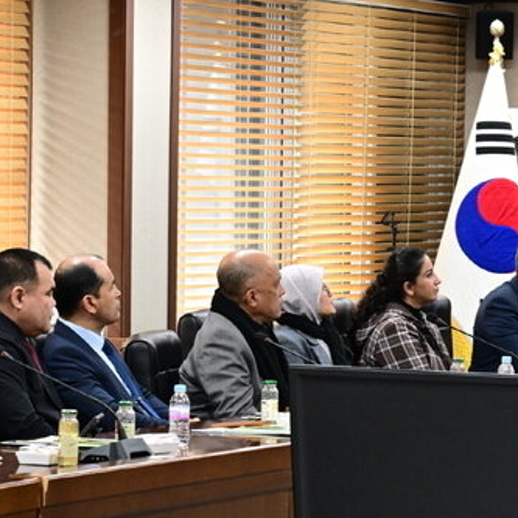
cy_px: 256
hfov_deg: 9.2
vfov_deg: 9.4
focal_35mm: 186
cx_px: 706
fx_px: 3149
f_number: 4
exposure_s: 1/200
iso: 1600
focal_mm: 52
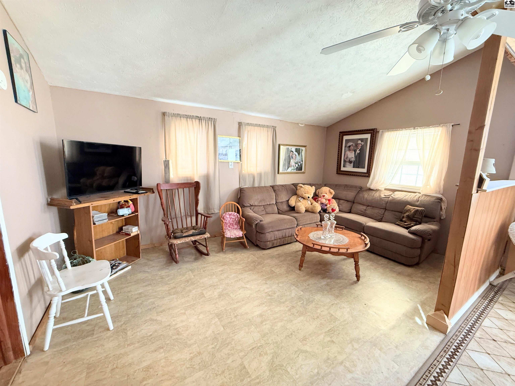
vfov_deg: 85.7
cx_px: 258
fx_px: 208
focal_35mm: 14
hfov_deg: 102.1
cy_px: 193
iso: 500
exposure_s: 1/60
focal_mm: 2.22
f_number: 2.2
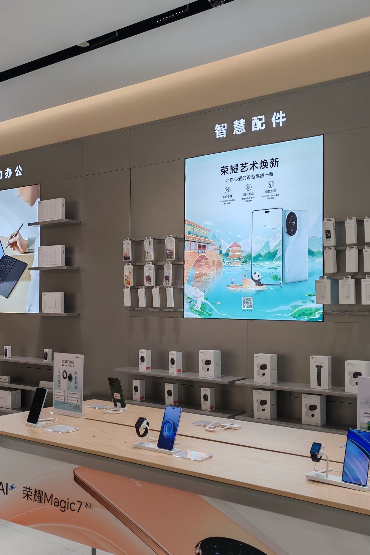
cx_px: 143
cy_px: 285
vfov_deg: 48.5
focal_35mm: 40
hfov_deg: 33.3
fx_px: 617
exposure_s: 1/233
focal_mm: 5.52
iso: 50
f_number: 1.95
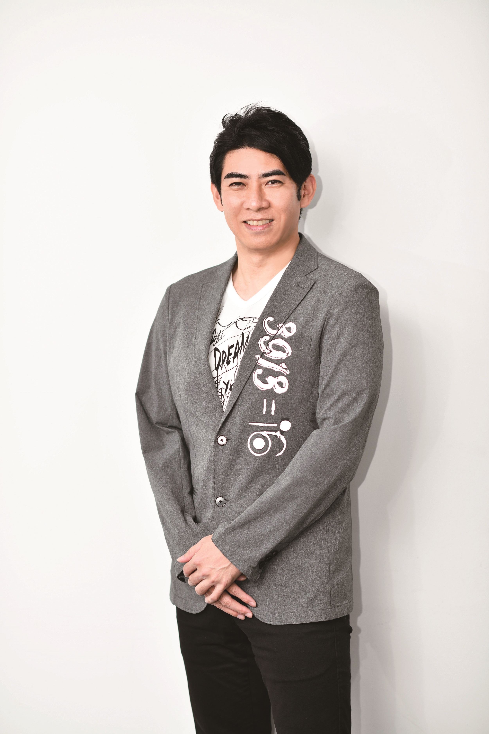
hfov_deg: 16.1
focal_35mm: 85
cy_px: 367
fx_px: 1732
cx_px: 244
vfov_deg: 23.9
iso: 200
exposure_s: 1/200
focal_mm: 85
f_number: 2.2
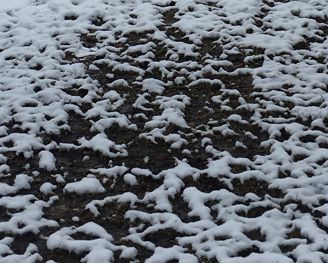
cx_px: 155
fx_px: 1019
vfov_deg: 13.9
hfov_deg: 18.3
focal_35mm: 105
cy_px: -114
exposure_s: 1/1425
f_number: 2.2
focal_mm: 4.15
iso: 25
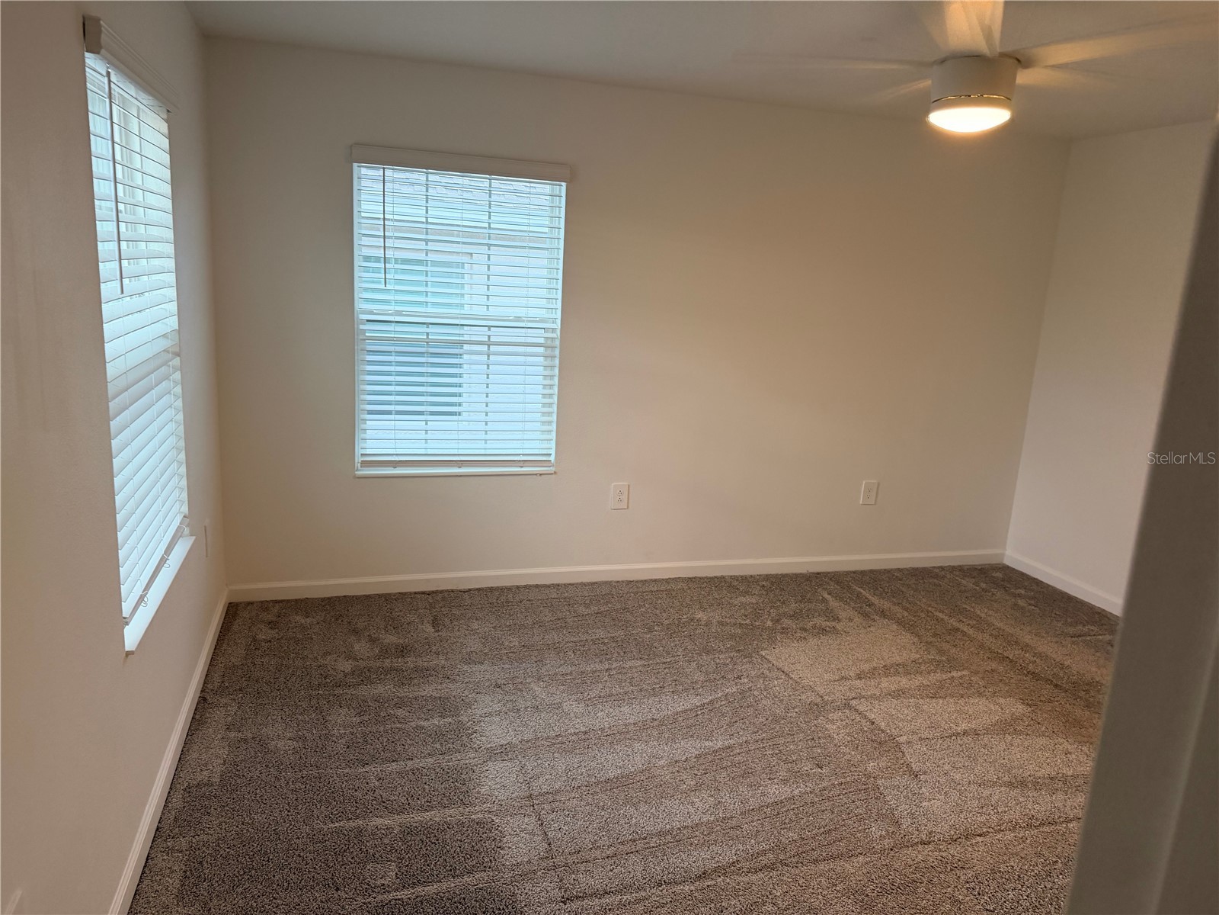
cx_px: 610
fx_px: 845
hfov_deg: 71.6
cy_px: 458
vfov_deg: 56.8
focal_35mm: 24
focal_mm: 6.76
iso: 250
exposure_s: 1/60
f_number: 1.78
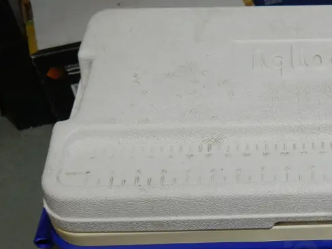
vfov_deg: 22.7
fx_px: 604
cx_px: 332
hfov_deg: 28.8
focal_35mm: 63
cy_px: 221
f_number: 3.6
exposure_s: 1/125
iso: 200
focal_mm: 15
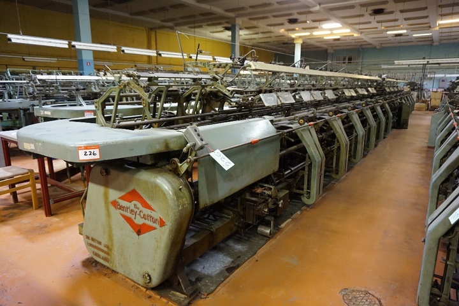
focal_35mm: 24
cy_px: 153
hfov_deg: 73.7
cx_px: 230
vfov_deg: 53.1
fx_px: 306
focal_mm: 16
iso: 3200
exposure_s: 1/20
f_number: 3.5
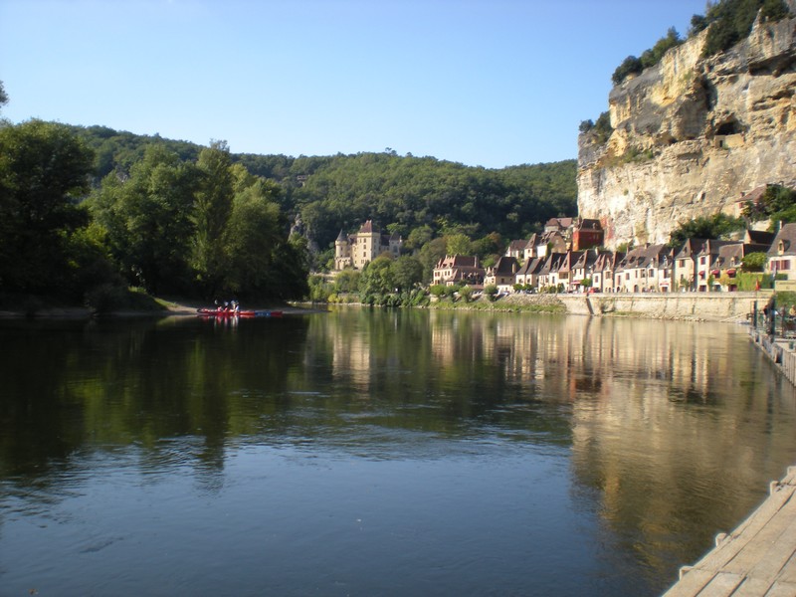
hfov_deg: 49.0
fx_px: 874
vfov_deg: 37.7
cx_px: 398
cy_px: 298
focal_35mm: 38
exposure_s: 1/260
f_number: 4.6
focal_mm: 6.3
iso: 64
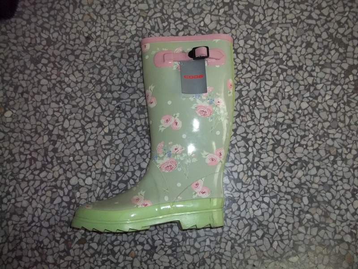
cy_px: 134
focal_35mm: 32
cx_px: 179
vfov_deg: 44.2
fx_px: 331
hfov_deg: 56.8
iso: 160
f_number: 2.9
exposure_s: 1/30
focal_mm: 5.7
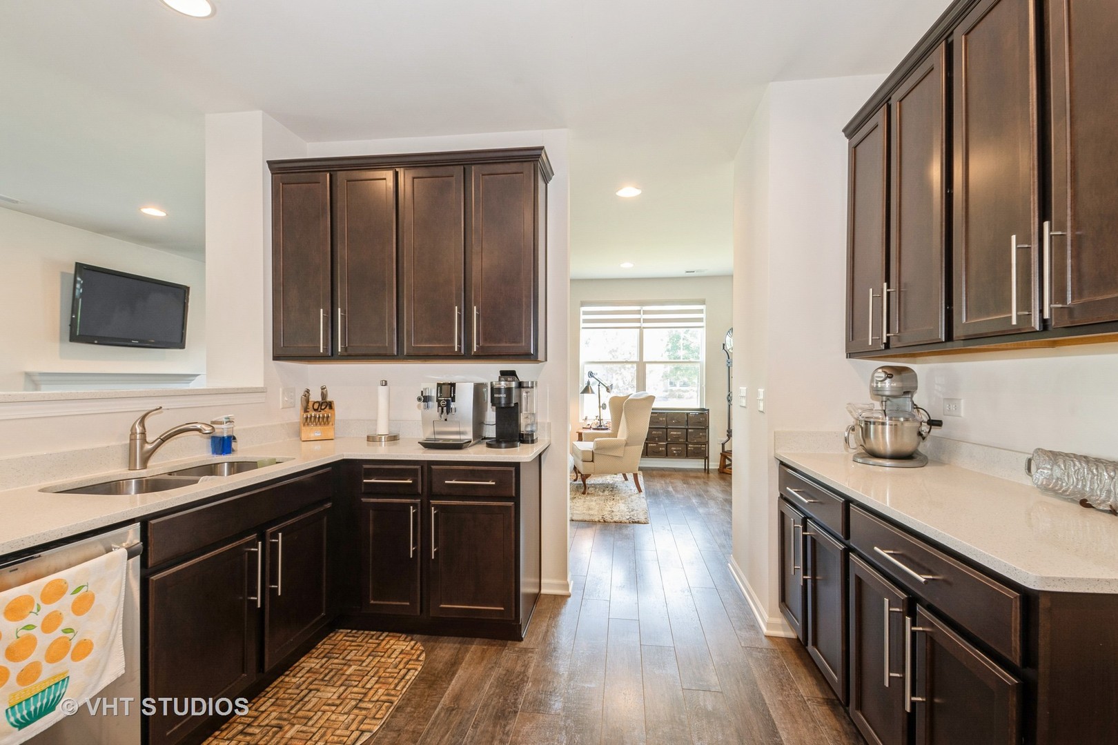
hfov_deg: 100.4
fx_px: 466
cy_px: 372
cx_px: 559
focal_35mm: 15
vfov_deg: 77.3
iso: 250
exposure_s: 1/6
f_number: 7.1
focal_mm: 10
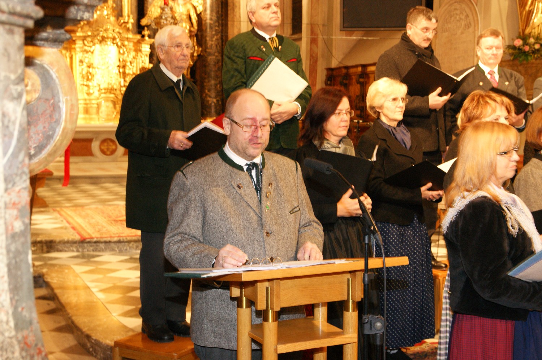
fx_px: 790
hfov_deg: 37.9
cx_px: 271
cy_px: 180
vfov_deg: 25.7
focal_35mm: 52
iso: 800
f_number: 5.6
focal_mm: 35
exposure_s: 1/5
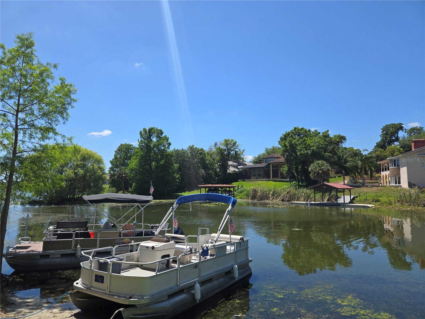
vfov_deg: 58.9
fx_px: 282
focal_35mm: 23
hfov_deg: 73.9
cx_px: 212
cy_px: 160
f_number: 1.8
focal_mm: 5.4
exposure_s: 1/1844
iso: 25
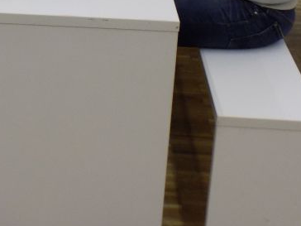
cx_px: 45
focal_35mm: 104
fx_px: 904
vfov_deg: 13.7
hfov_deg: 18.7
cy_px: -70
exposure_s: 1/30
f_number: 3.5
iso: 220
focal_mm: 6.6
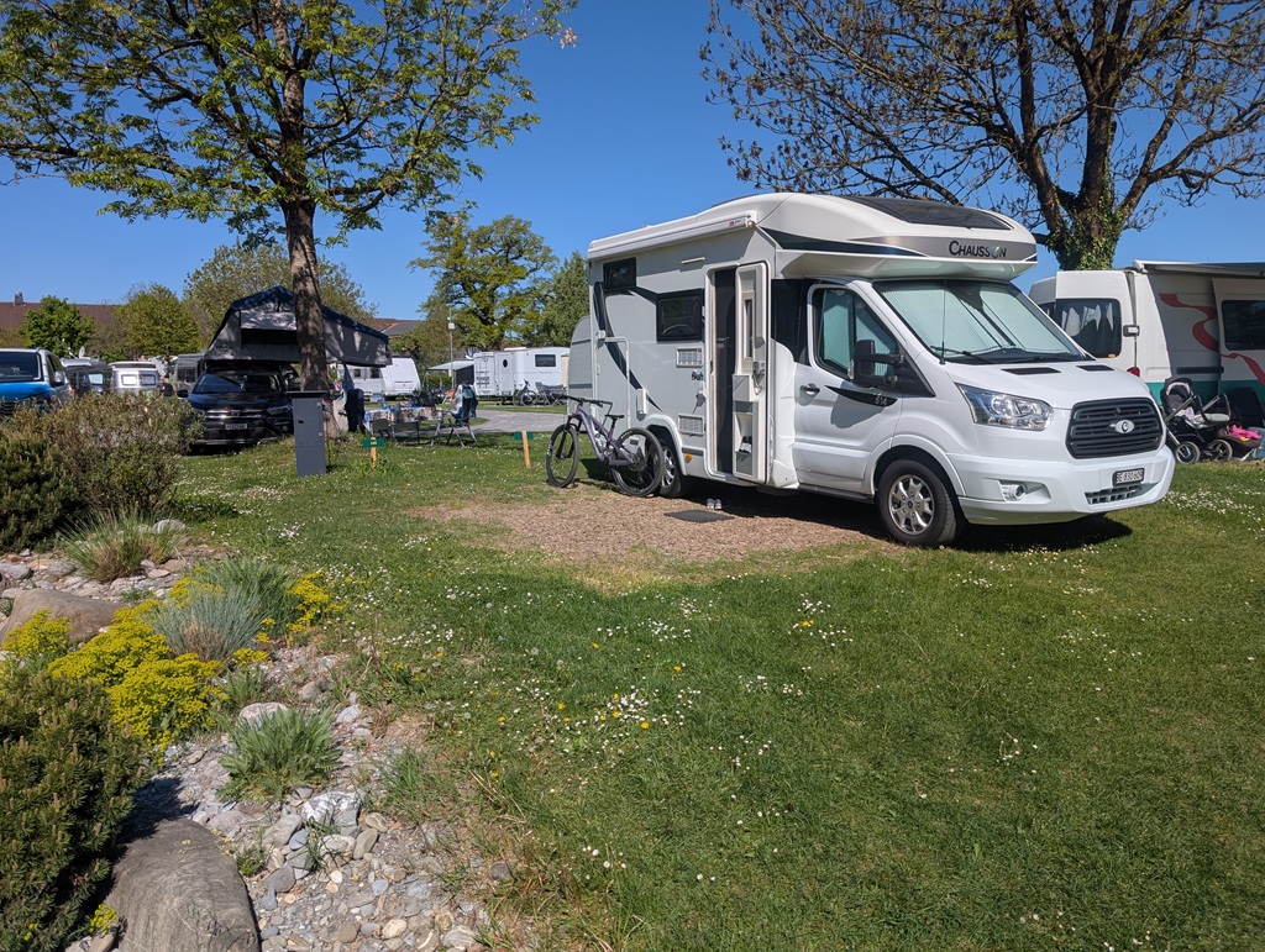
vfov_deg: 56.9
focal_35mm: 24
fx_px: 878
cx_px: 632
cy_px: 476
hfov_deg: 71.5
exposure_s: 1/2299
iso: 20
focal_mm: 6.9
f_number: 1.68
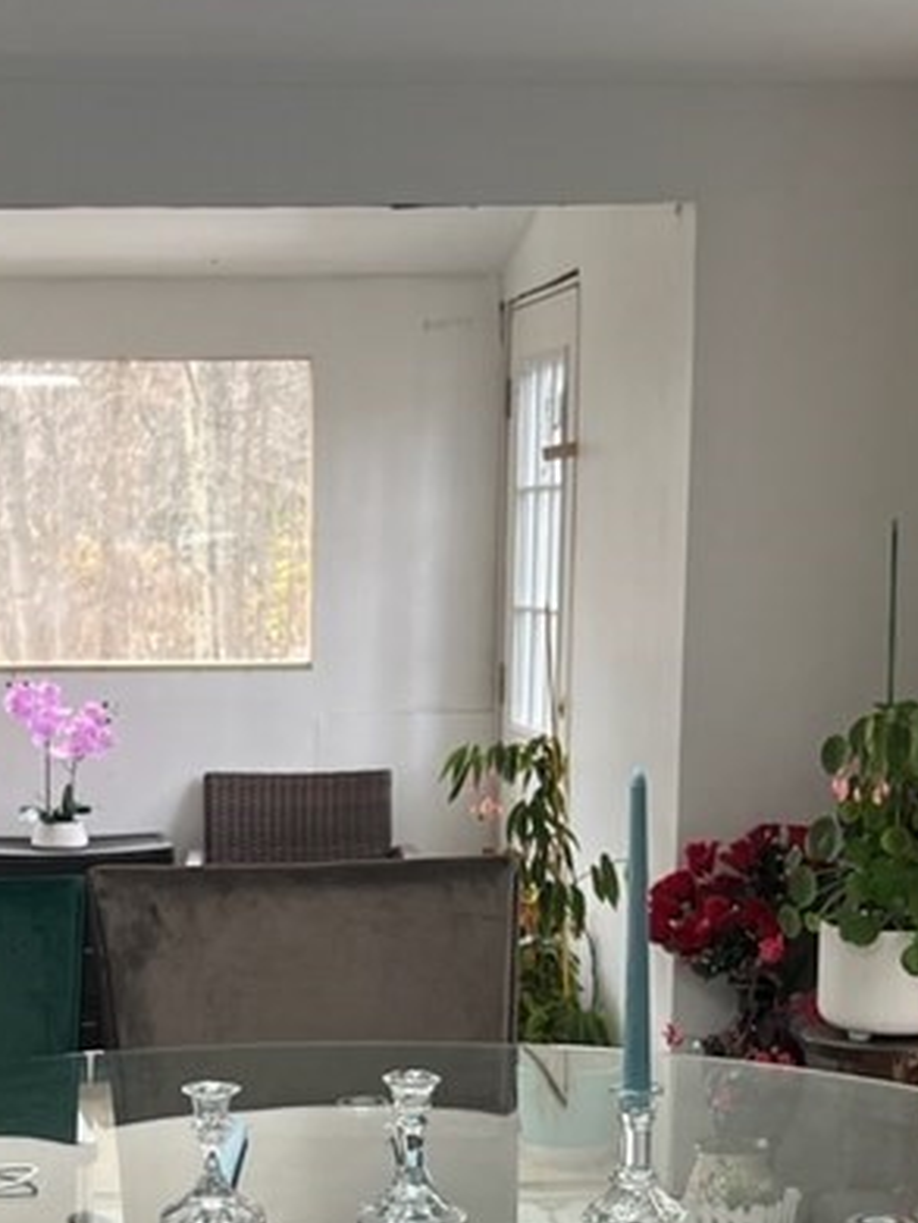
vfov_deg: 23.8
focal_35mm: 80
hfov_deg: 18.3
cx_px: 163
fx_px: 2826
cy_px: 1088
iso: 100
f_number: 1.5
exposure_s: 1/99
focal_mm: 5.7
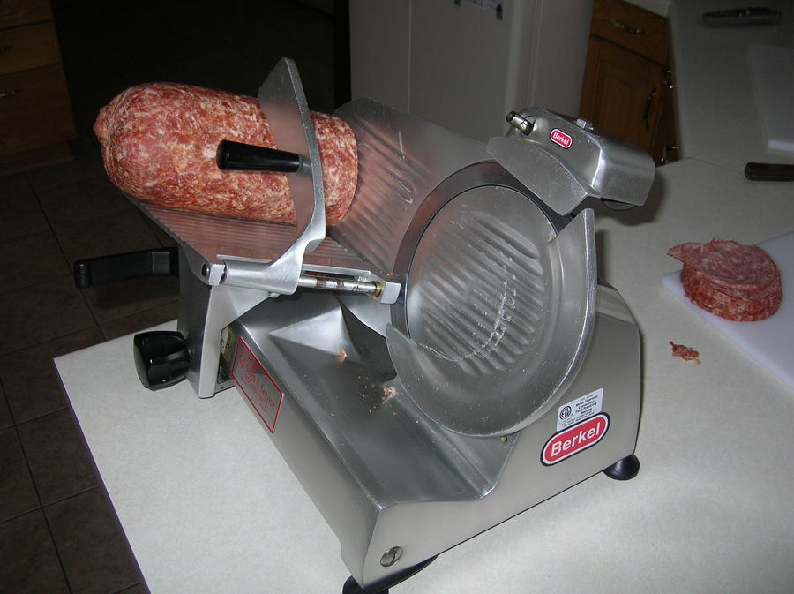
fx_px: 825
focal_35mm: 36
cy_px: 297
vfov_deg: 39.6
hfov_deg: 51.4
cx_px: 397
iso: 50
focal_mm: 6
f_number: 2.7
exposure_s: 1/60.1
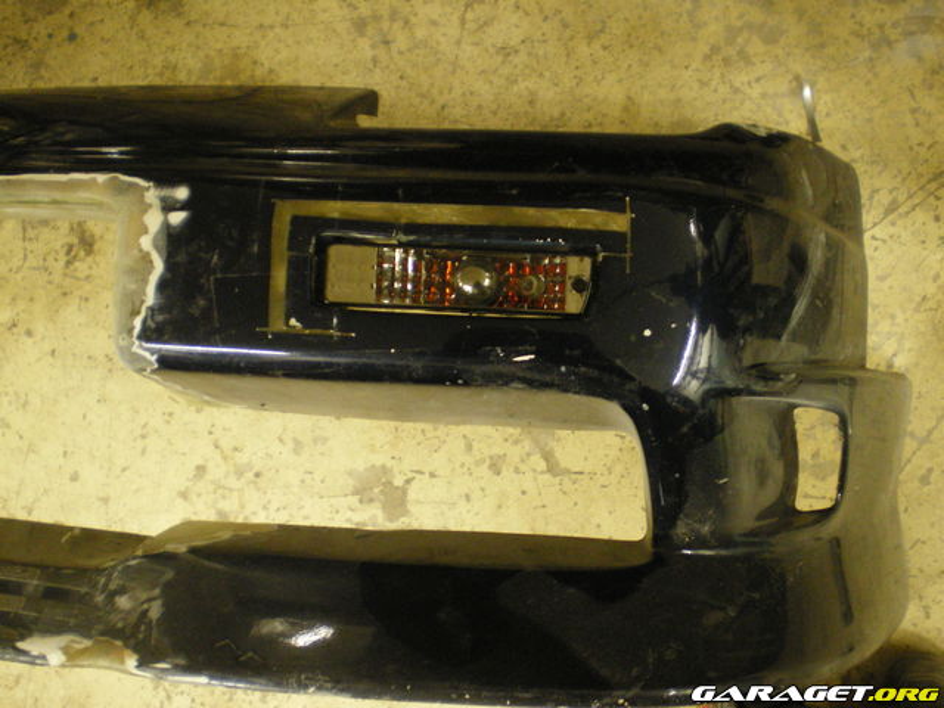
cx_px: 472
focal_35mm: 38
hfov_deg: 49.0
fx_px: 1036
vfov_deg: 37.7
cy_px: 354
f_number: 3.1
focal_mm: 6.3
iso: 400
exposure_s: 1/20
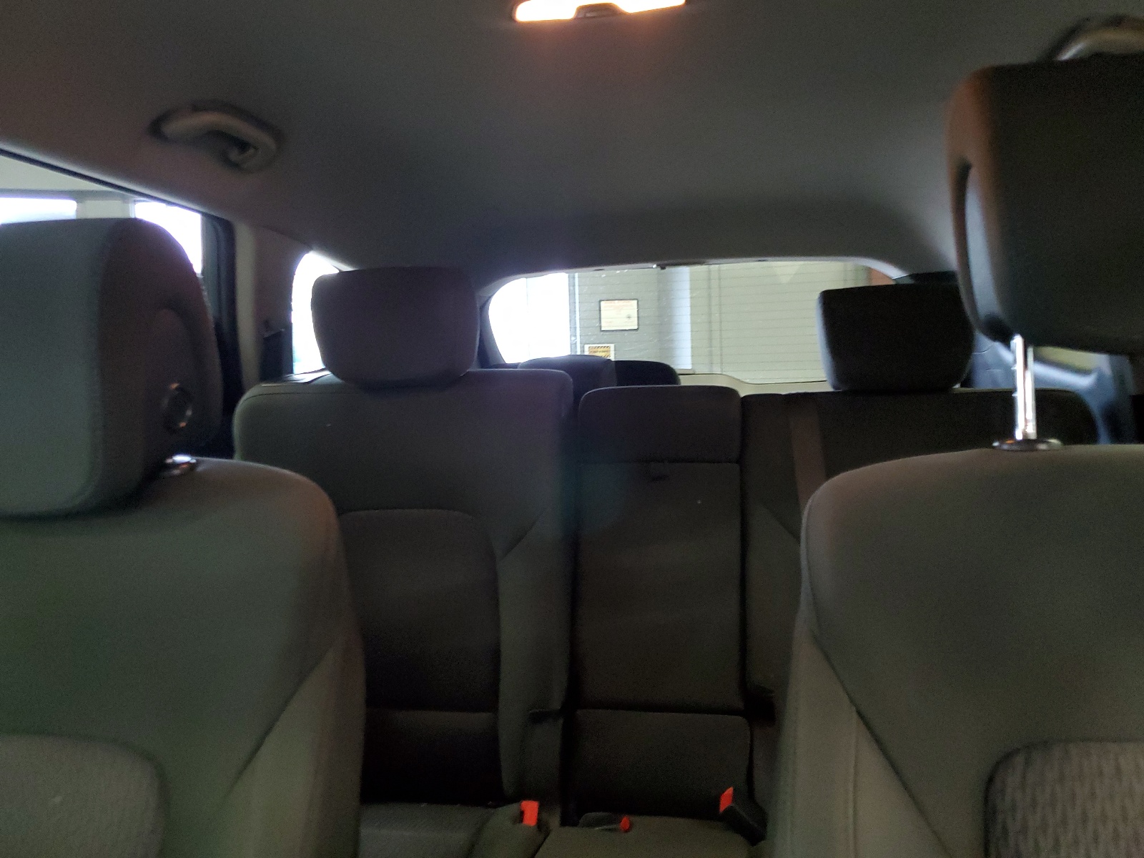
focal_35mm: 26
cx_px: 572
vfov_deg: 53.1
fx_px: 859
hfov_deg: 67.3
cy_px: 429
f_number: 1.5
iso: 431
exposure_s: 1/15
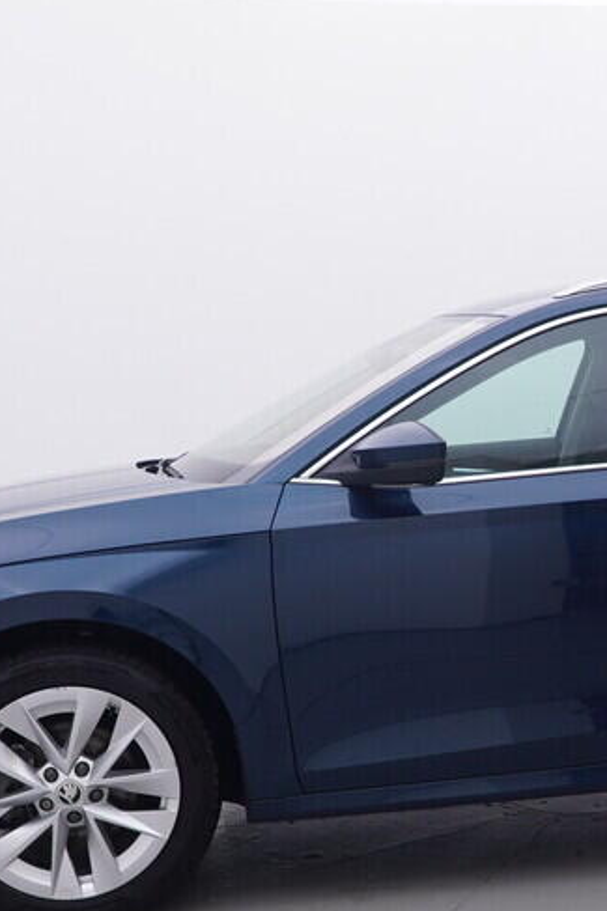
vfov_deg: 30.2
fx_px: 1682
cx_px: 577
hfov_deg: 20.0
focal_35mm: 66
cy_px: 575
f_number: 5
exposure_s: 1/80
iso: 200
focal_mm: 15
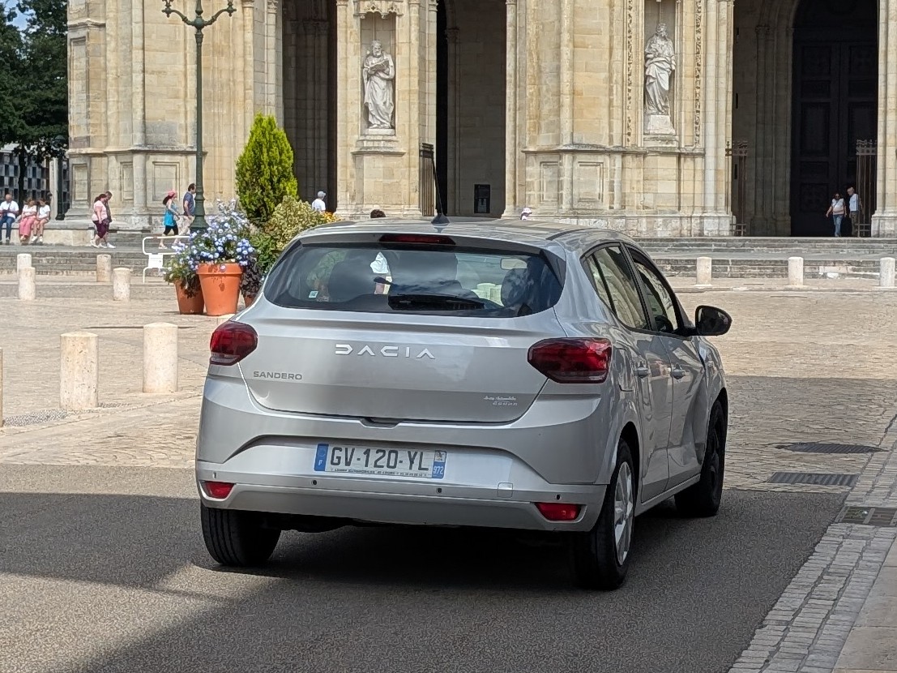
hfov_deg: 71.6
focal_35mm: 24
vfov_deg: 56.8
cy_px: 336
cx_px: 448
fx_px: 622
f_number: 1.68
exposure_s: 1/858
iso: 20
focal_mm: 6.9
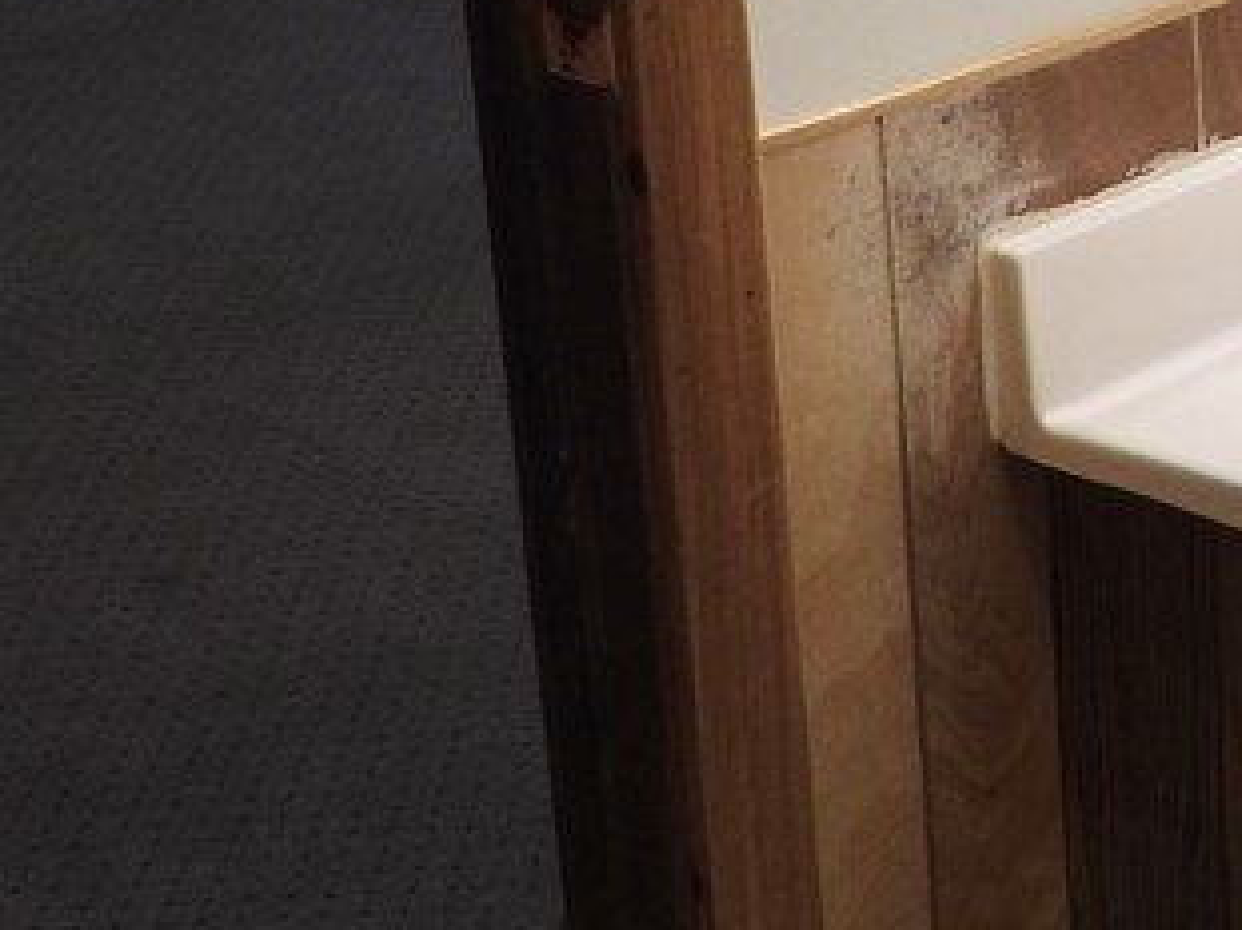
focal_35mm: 79
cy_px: -251
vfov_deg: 17.6
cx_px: 1885
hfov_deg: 20.8
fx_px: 2833
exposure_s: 1/30
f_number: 2.8
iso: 125
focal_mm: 4.3
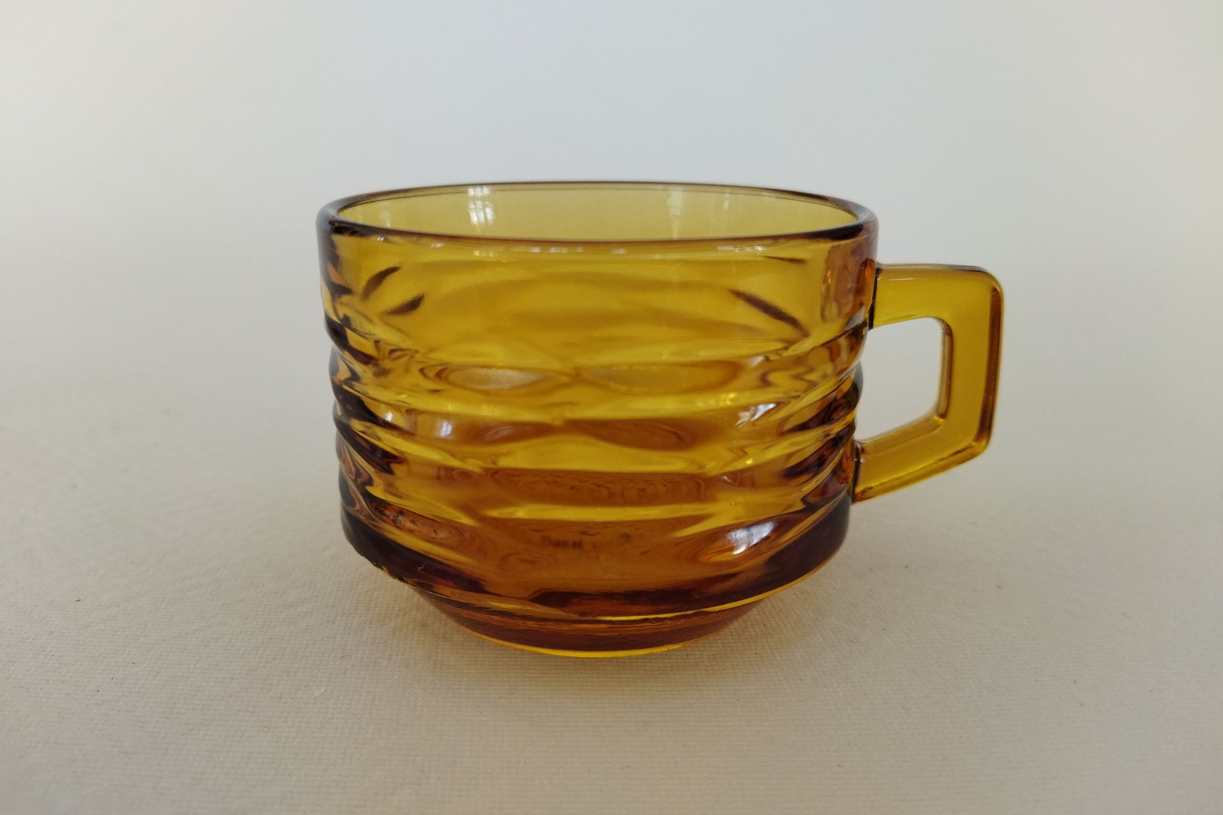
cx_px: 597
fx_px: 985
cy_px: 405
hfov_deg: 63.7
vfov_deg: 45.0
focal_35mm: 29
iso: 104
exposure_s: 1/50
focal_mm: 4.71
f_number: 1.79
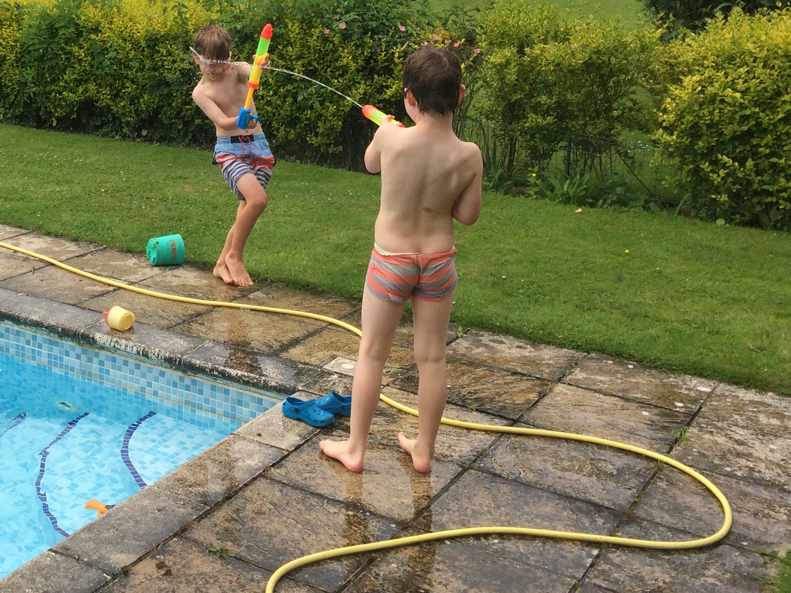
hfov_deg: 32.5
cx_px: 119
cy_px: 102
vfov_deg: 25.1
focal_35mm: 57
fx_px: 1302
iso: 32
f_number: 2.2
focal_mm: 4.15
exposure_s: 1/1580
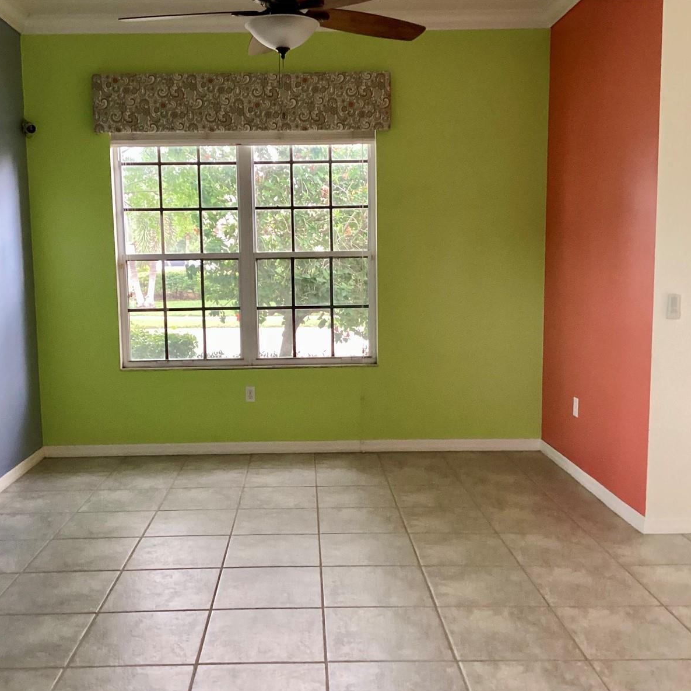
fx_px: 836
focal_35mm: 37
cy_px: 349
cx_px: 295
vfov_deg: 44.9
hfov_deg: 44.8
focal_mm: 3.3
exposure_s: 1/60
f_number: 2.4
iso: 320
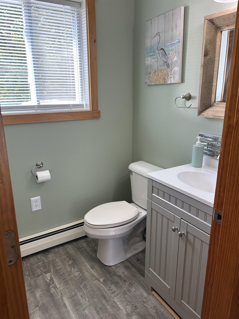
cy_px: 160
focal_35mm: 26
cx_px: 120
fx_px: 239
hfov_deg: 53.1
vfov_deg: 67.3
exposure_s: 1/120
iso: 80
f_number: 1.5
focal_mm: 5.7
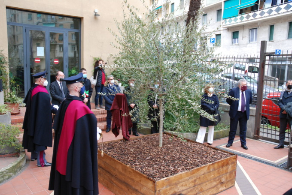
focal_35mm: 33
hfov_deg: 57.2
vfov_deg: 40.1
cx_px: 146
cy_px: 98
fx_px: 268
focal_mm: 22
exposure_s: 1/100
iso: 400
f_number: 5
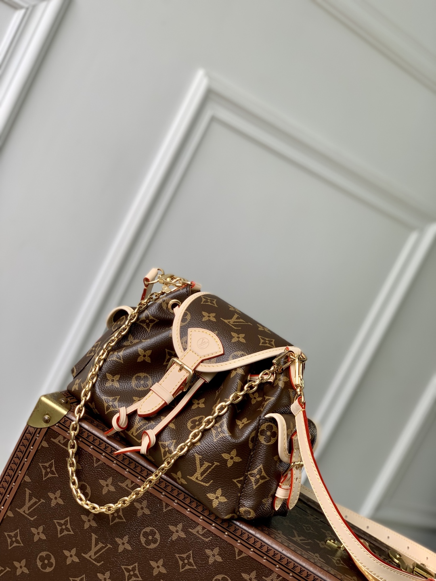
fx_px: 873
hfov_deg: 28.0
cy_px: 290
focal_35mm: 52
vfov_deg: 36.8
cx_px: 218
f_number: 2.4
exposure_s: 1/122
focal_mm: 6
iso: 16
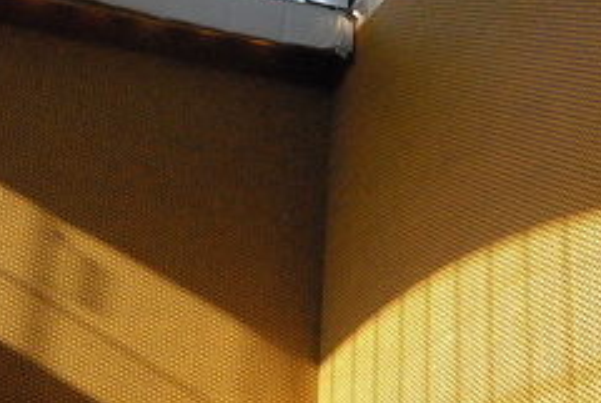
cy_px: 108
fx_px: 1254
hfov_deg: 26.9
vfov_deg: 18.2
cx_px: 366
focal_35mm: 75
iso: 1600
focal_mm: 20
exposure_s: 1/400
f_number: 10
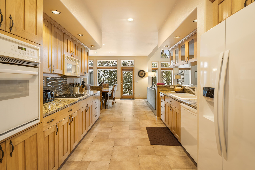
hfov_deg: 92.9
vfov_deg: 70.1
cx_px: 128
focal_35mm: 17
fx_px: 121
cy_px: 85
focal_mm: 17.1
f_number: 8
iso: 250
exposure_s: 4
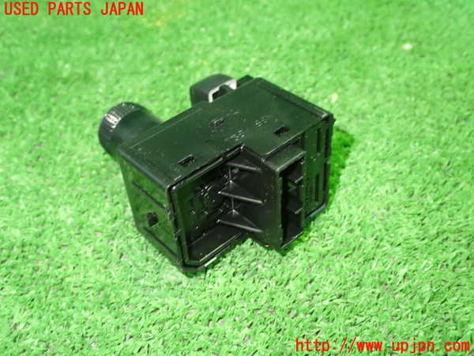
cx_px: 237
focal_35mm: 41
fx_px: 561
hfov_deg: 45.8
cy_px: 178
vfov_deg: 35.1
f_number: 2.8
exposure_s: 1/25
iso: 800
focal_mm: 7.31
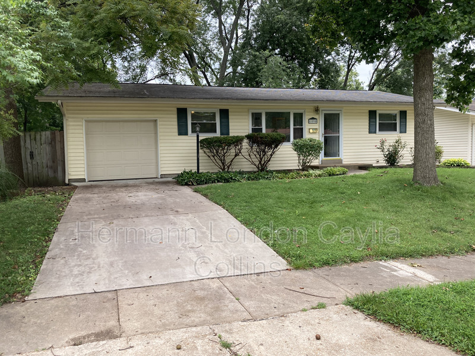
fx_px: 384
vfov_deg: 49.7
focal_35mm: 28
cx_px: 238
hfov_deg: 63.4
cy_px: 178
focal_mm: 3.99
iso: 20
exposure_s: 1/738
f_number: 1.8
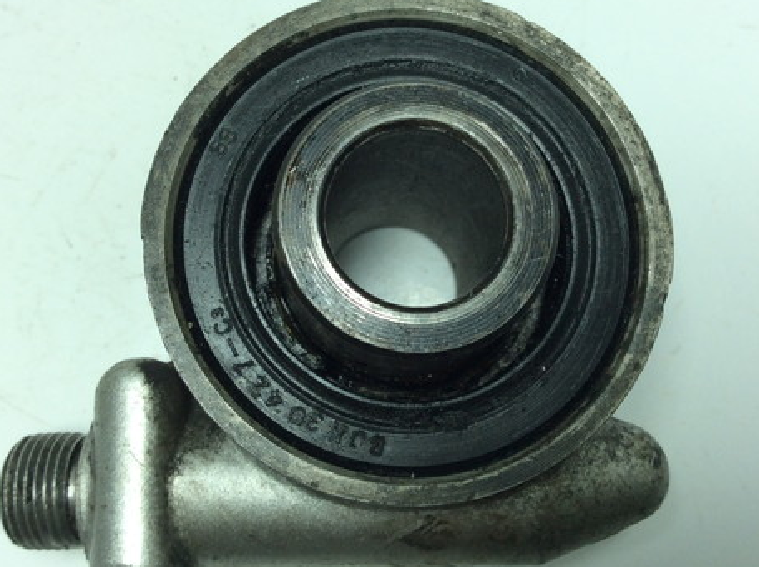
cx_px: 387
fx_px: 919
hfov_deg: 44.9
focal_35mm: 42
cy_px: 241
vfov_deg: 34.2
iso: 32
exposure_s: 1/323
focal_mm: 3.3
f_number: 2.4
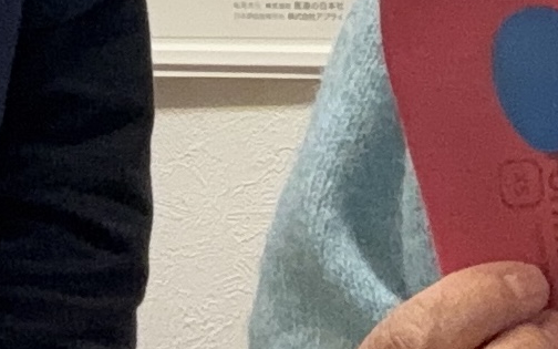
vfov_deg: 6.8
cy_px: -593
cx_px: 120
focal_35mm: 178
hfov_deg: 11.7
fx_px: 2707
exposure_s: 1/60
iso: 64
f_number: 1.9
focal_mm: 2.69
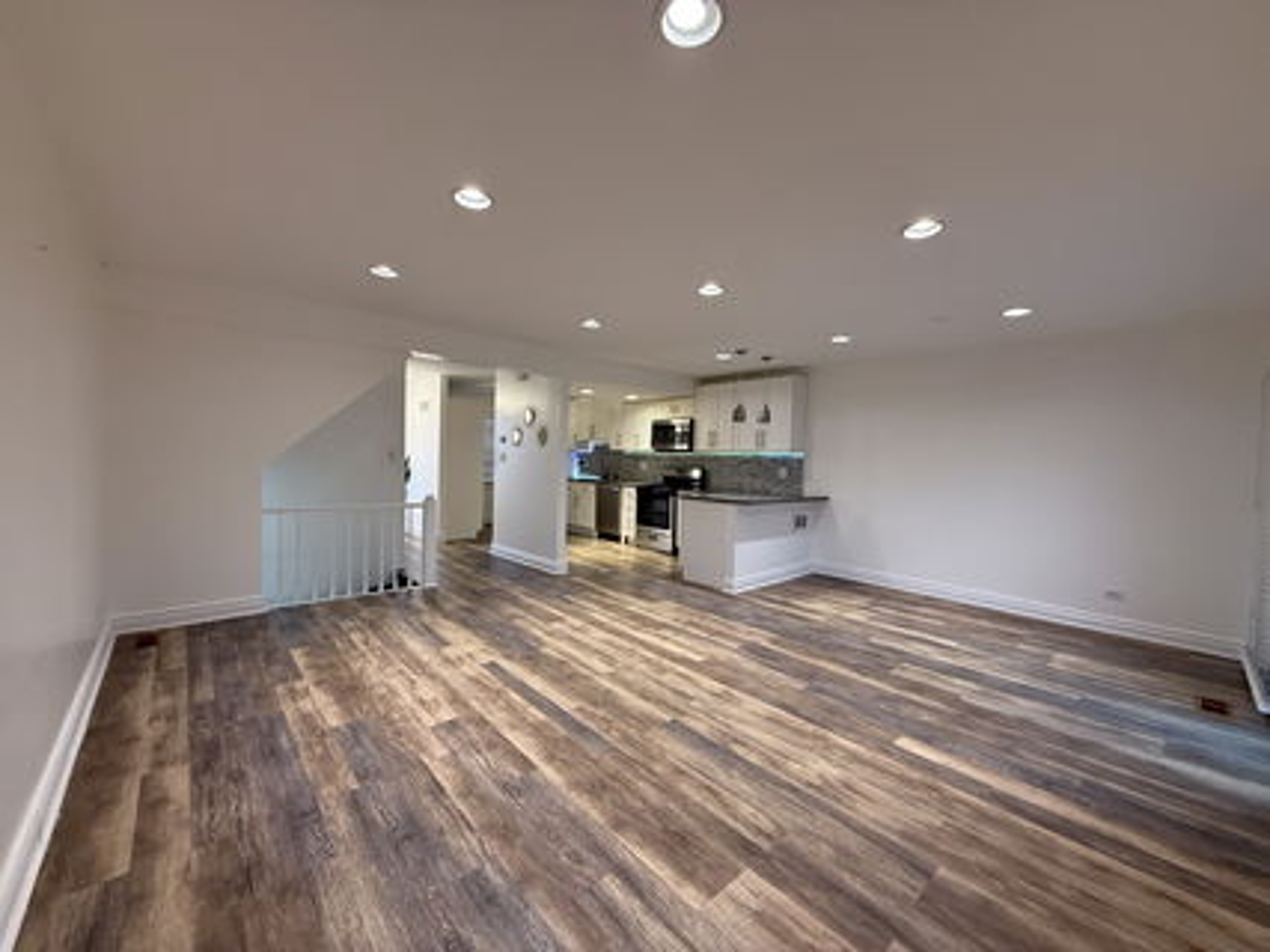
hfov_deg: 102.1
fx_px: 513
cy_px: 476
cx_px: 635
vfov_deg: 85.6
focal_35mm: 14
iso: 250
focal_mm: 2.22
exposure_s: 1/60
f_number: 2.2
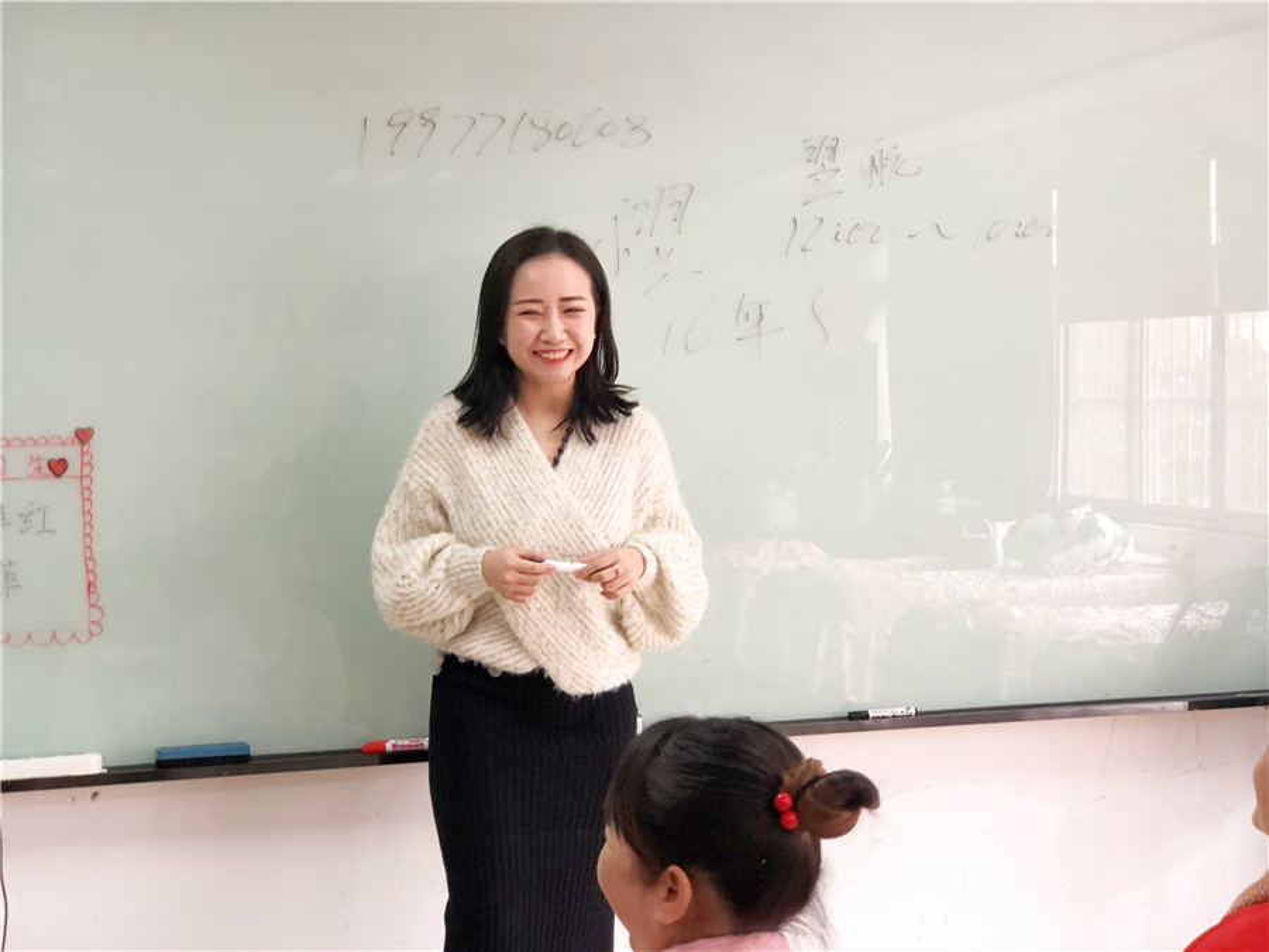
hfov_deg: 33.8
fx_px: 2090
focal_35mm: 57
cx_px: 634
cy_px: 476
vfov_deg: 25.7
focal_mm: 6.6
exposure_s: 1/30
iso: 200
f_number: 2.8
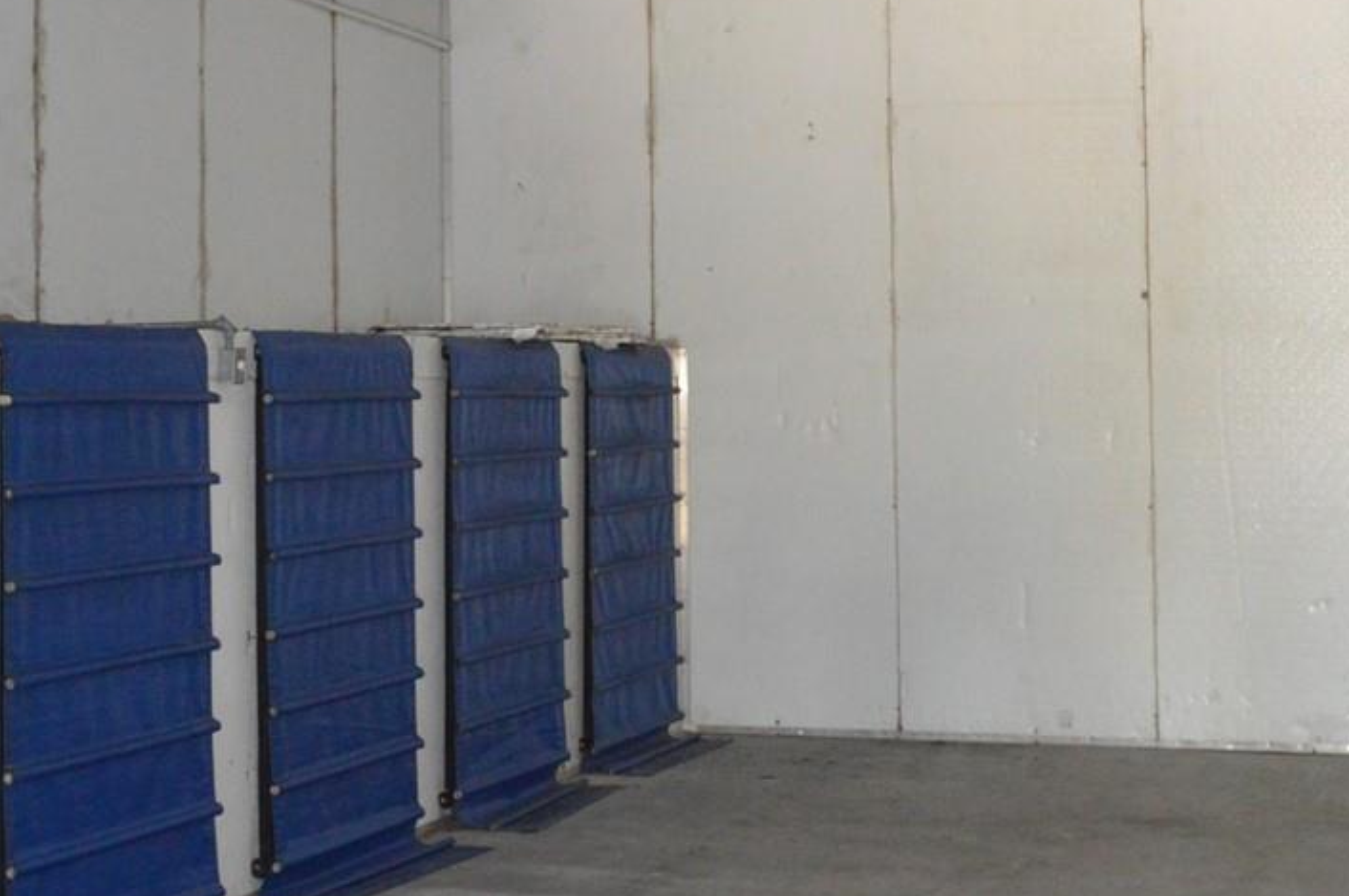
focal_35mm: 65
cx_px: 719
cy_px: 255
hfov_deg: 31.0
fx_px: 2433
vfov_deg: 20.7
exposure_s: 1/60
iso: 2200
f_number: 3.5
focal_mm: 18
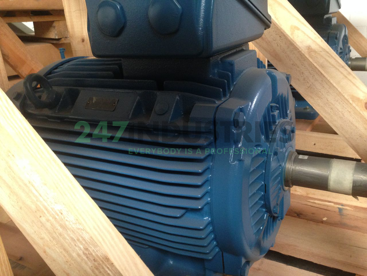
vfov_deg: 42.9
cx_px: 184
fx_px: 350
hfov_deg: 55.4
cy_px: 138
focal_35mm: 33
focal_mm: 4.12
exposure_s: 1/20
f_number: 2.4
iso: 250
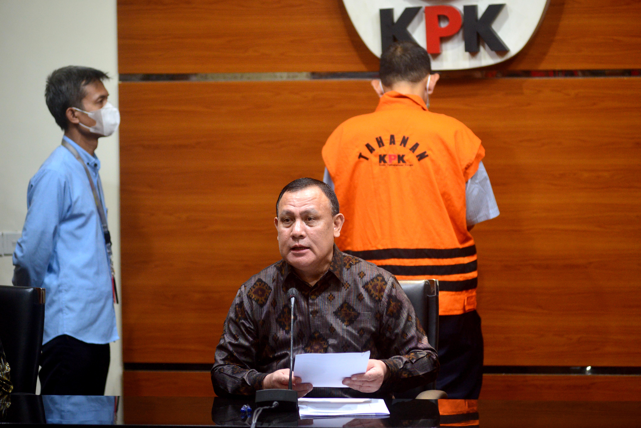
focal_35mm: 170
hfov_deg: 12.1
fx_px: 3028
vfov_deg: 8.1
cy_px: 214
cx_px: 320
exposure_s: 1/100
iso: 2500
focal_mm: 170
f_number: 2.8
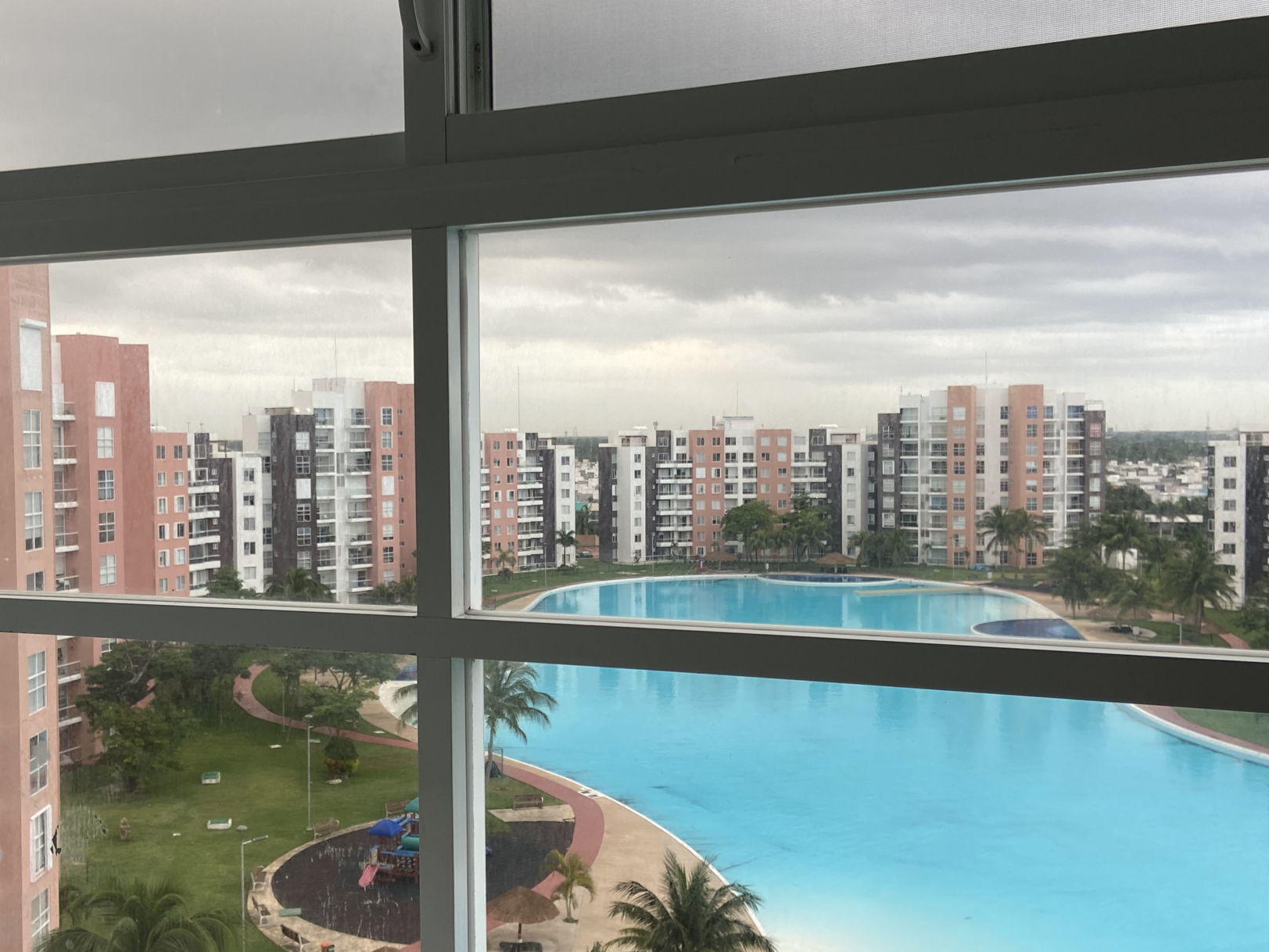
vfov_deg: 35.1
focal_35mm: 41
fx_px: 1503
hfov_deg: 45.6
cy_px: 512
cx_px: 545
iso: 40
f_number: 1.8
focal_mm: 4.25
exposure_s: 1/122
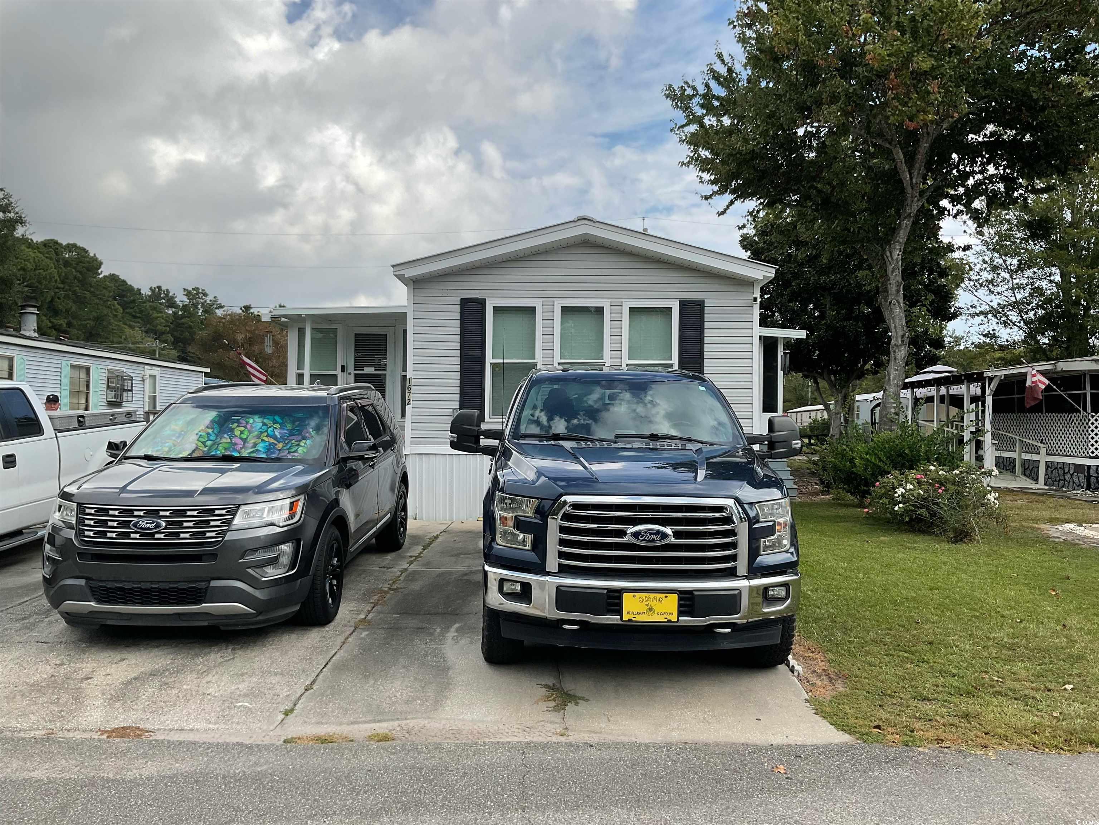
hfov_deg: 61.7
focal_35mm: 29
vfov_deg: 48.2
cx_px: 550
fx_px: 921
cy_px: 412
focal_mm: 3
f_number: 1.8
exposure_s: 1/1984
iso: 16
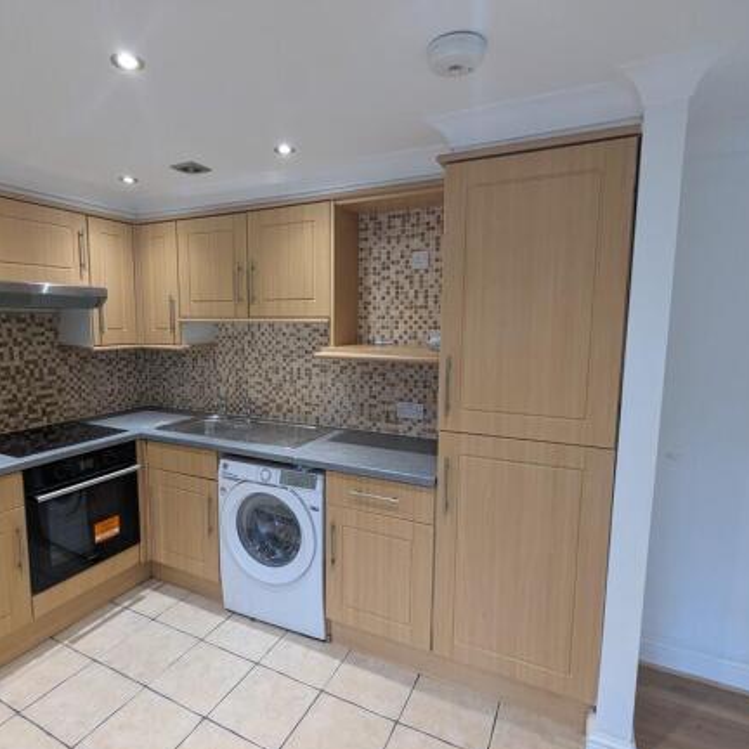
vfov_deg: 77.7
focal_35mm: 19
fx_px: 465
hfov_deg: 77.4
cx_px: 333
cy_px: 377
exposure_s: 1/33.3
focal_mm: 2.35
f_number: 2.2
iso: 152
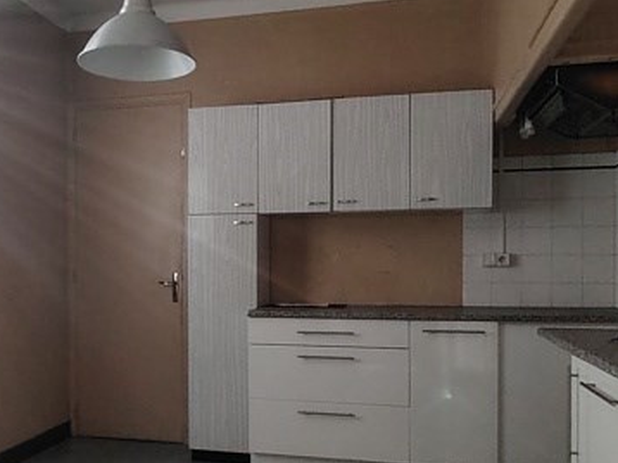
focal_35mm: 38
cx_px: 224
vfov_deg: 37.4
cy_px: 295
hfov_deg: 48.5
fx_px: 678
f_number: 2.2
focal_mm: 1.42
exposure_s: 1/455
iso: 100
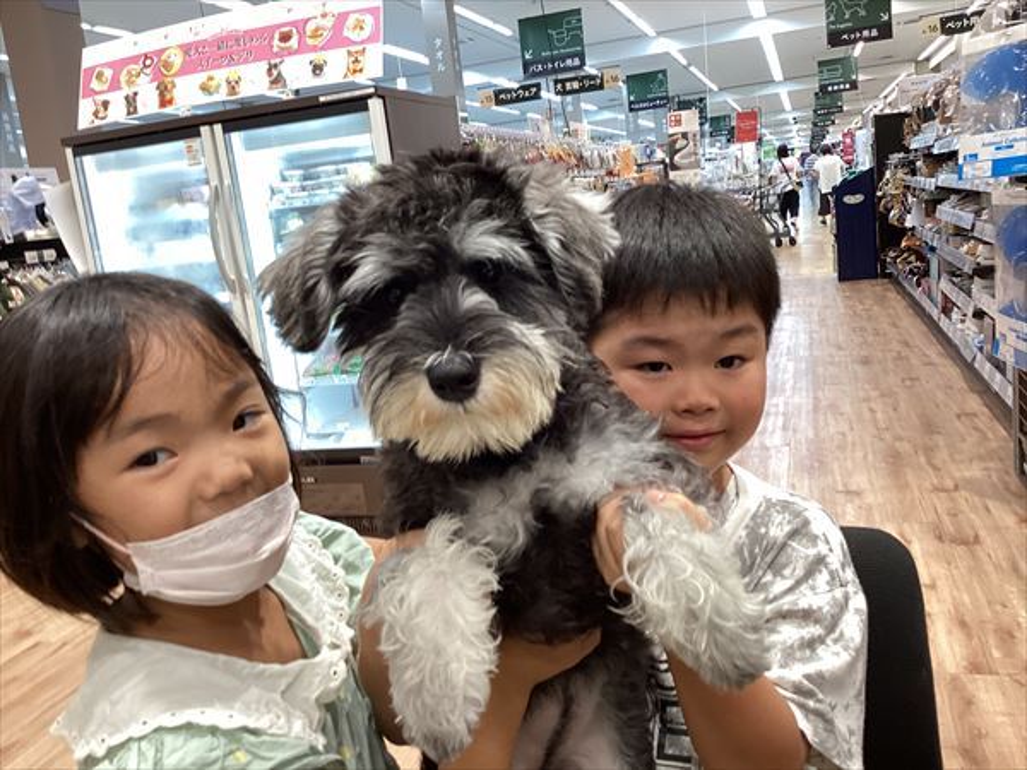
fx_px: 920
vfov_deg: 45.4
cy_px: 385
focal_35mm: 31
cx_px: 514
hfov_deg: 58.4
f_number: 2.4
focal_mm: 3.3
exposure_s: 1/50
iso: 125
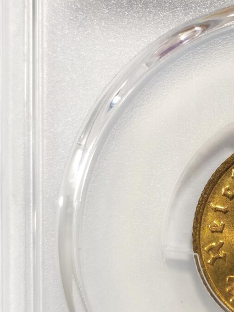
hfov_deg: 10.2
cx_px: 296
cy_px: 121
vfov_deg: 13.8
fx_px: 1289
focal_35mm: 143
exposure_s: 1/100
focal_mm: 5.56
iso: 125
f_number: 16
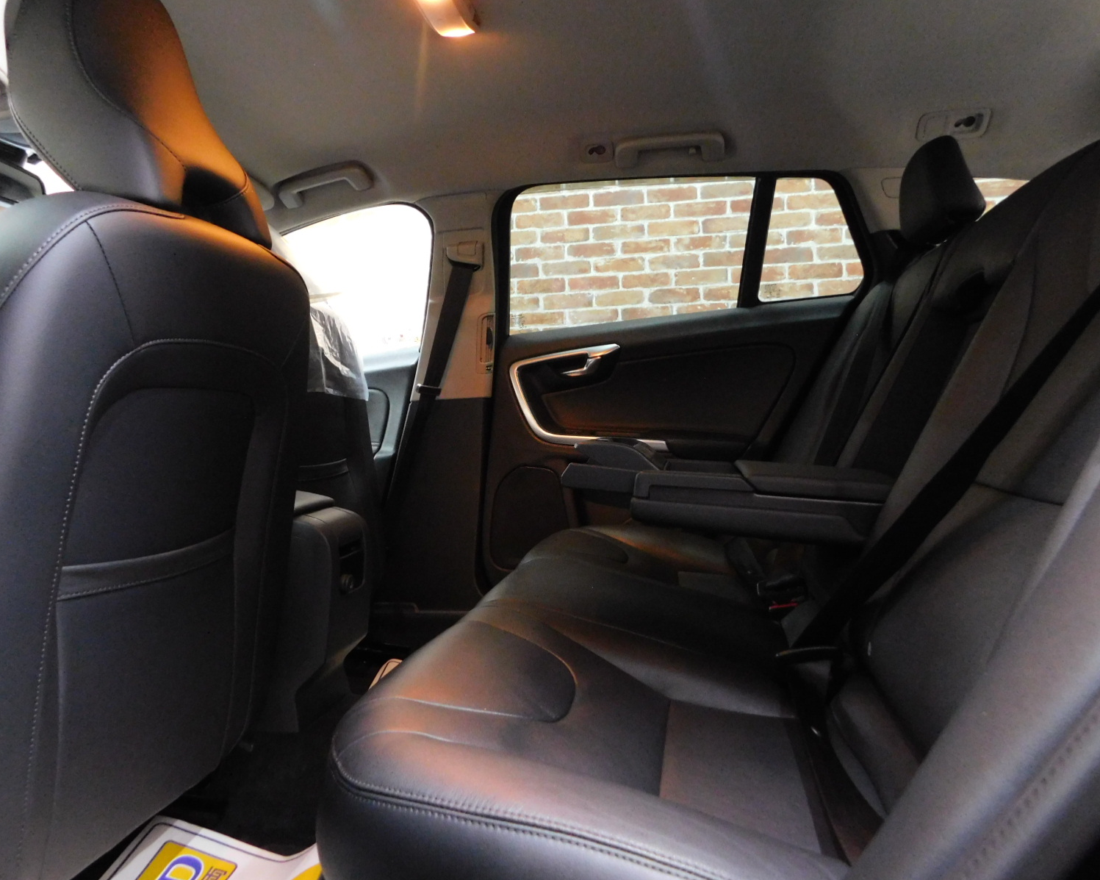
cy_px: 440
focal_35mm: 24
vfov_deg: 58.8
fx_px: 781
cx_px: 524
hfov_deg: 70.3
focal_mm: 4
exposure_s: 1/8
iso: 800
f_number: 3
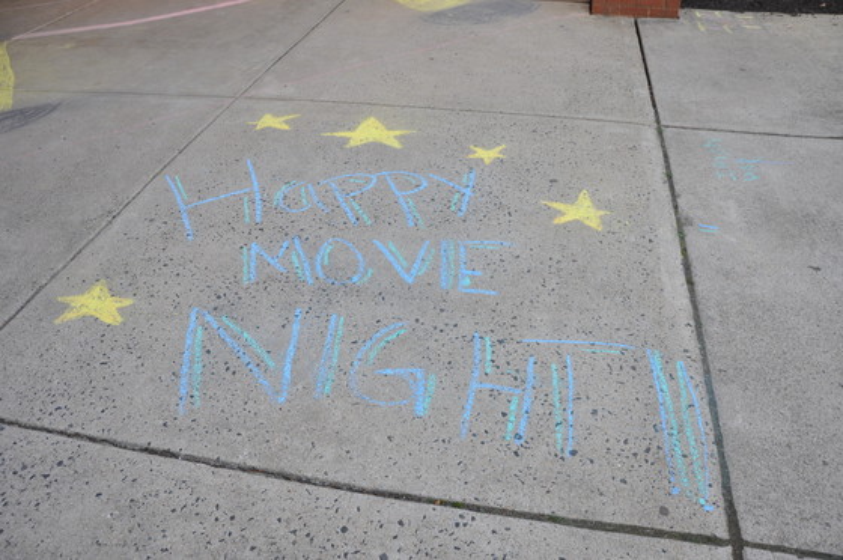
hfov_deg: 67.4
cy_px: 280
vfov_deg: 47.8
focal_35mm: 27
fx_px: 632
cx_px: 422
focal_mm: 18
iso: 220
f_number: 5.6
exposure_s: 1/125
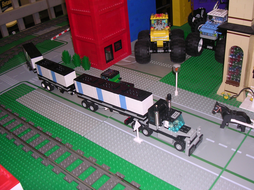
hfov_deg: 49.0
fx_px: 279
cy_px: 95
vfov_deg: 37.7
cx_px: 127
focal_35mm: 38
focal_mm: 5.8
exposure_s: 1/60.1
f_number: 2.8
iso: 100
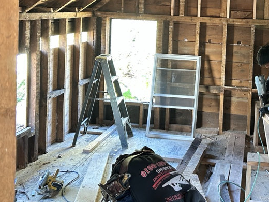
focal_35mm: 48
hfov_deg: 38.4
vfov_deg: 29.3
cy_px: 28
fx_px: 373
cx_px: 210
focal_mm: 5.7
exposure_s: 1/60
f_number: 1.5
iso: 250
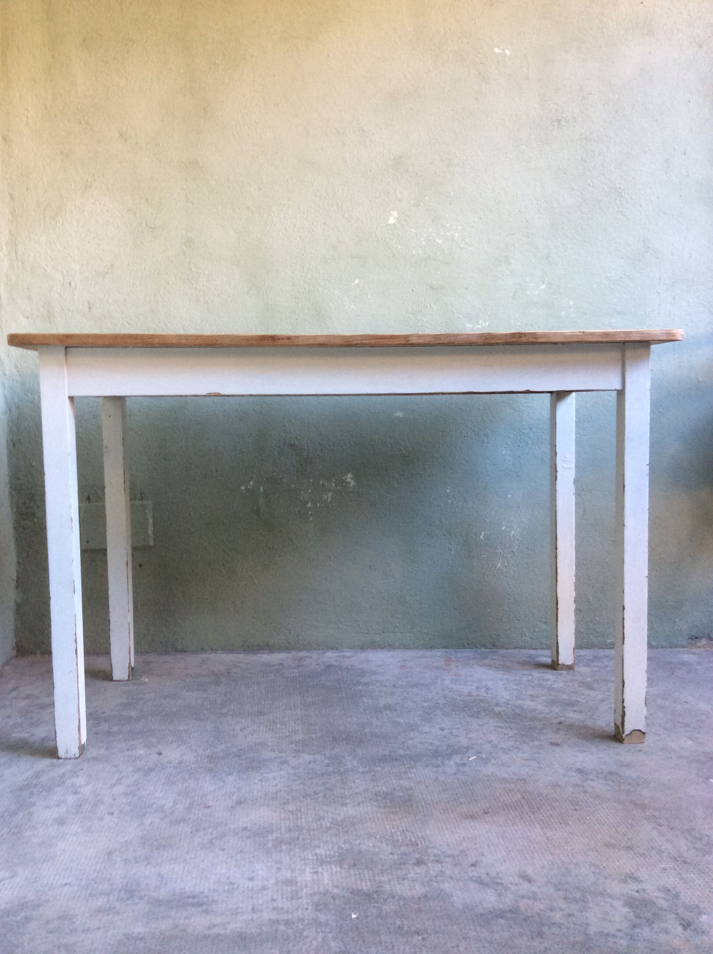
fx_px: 881
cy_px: 477
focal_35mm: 32
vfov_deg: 56.9
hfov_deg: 44.1
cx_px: 356
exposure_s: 1/25
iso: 64
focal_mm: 3.3
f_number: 2.4
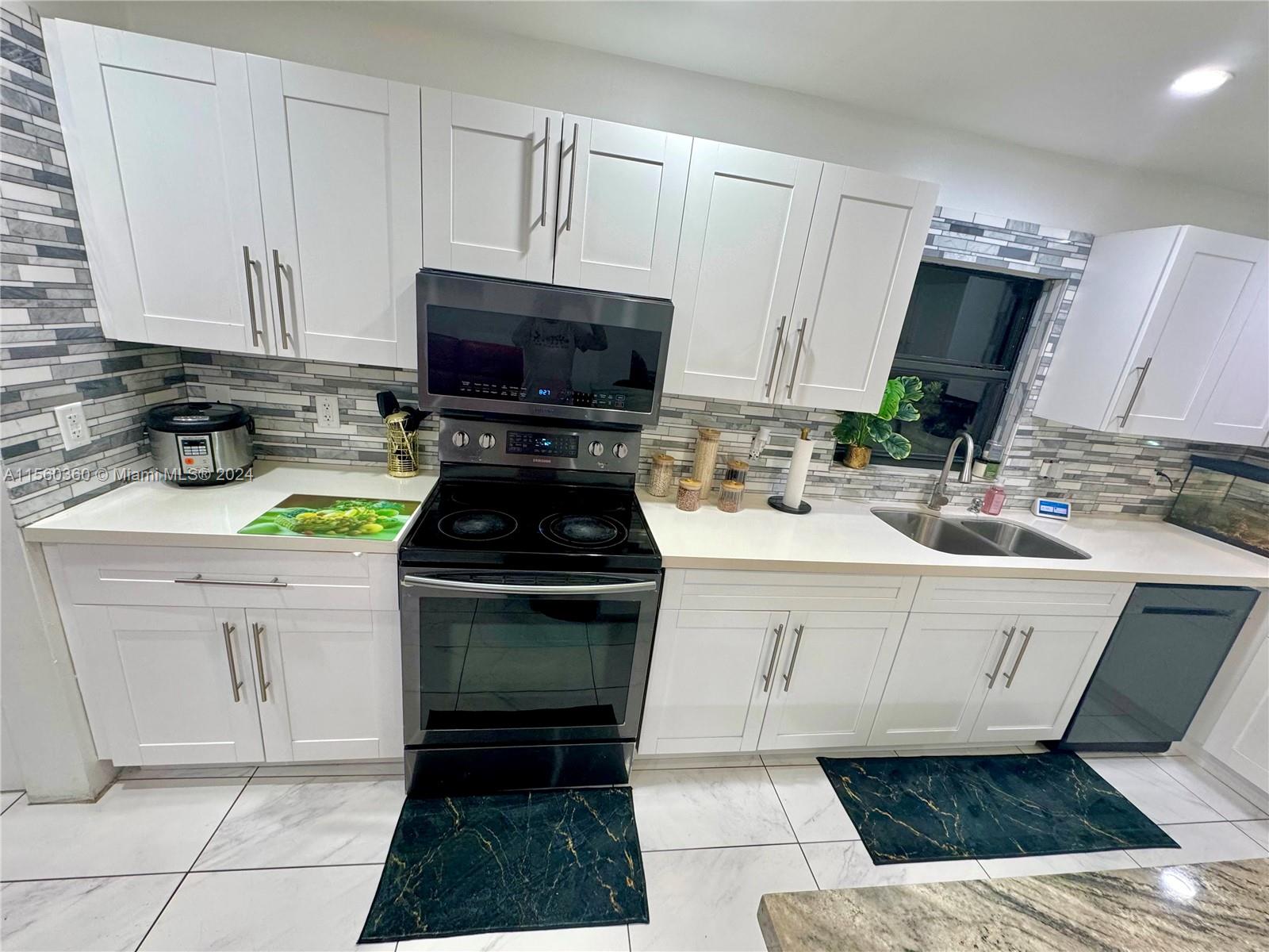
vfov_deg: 85.7
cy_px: 476
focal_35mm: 14
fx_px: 513
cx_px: 634
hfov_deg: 102.1
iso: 200
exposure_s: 1/60
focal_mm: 2.22
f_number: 2.2
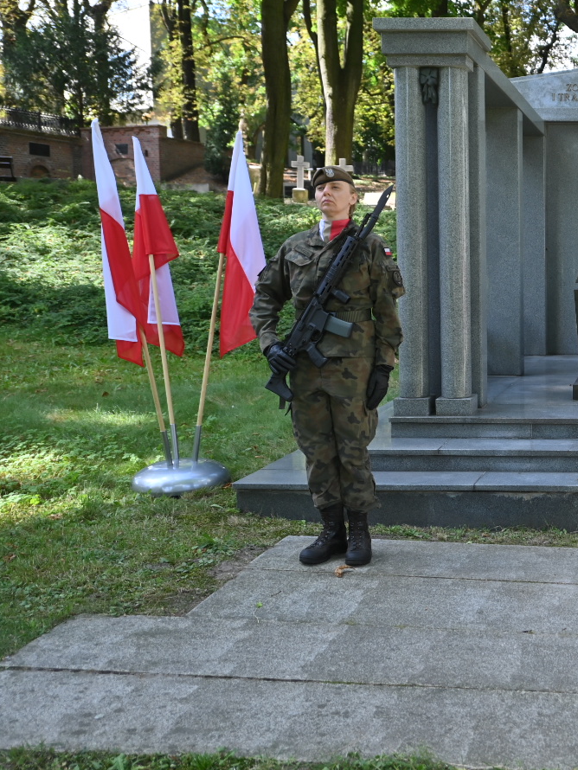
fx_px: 935
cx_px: 645
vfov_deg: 44.7
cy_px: 338
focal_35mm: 42
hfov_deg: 30.5
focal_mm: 24
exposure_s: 1/400
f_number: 2.8
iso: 125
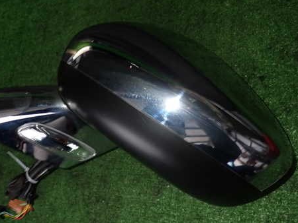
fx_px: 345
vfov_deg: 36.0
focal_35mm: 40
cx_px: 128
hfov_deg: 46.6
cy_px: 110
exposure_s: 1/30
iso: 320
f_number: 6.3
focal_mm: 5.4
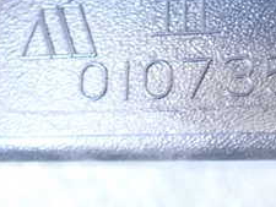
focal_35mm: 80
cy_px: 13
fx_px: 638
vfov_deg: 18.1
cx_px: 200
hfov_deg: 24.2
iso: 1600
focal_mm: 5.4
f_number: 2.3
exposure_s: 1/15
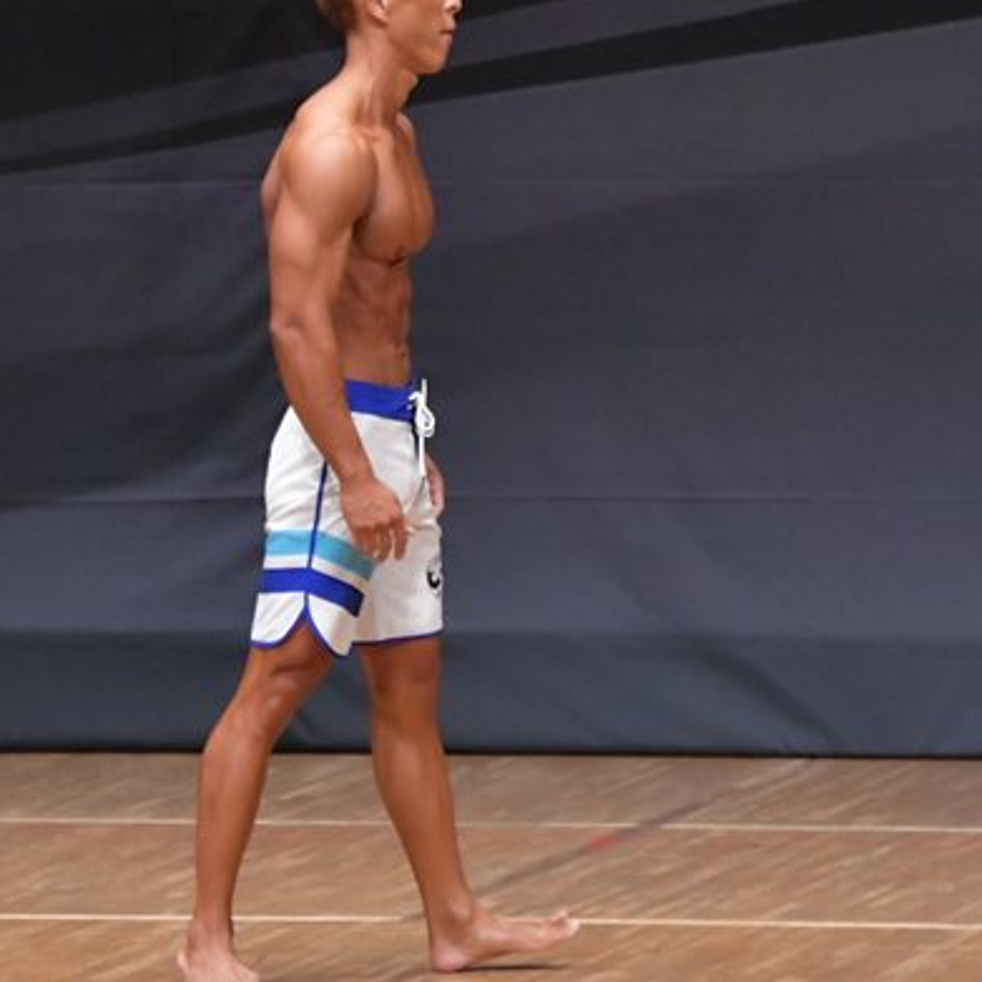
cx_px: 240
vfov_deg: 3.7
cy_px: 442
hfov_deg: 3.6
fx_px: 15406
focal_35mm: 480
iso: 6400
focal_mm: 190
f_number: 5.6
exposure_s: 1/400
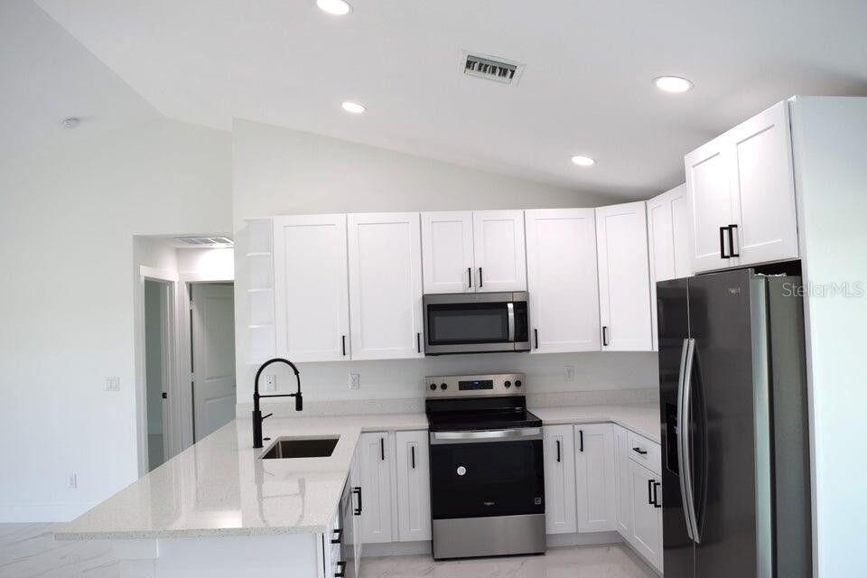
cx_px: 434
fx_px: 650
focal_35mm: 27
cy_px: 289
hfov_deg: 67.4
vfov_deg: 47.9
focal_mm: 18
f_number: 6.3
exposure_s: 1/160
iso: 400
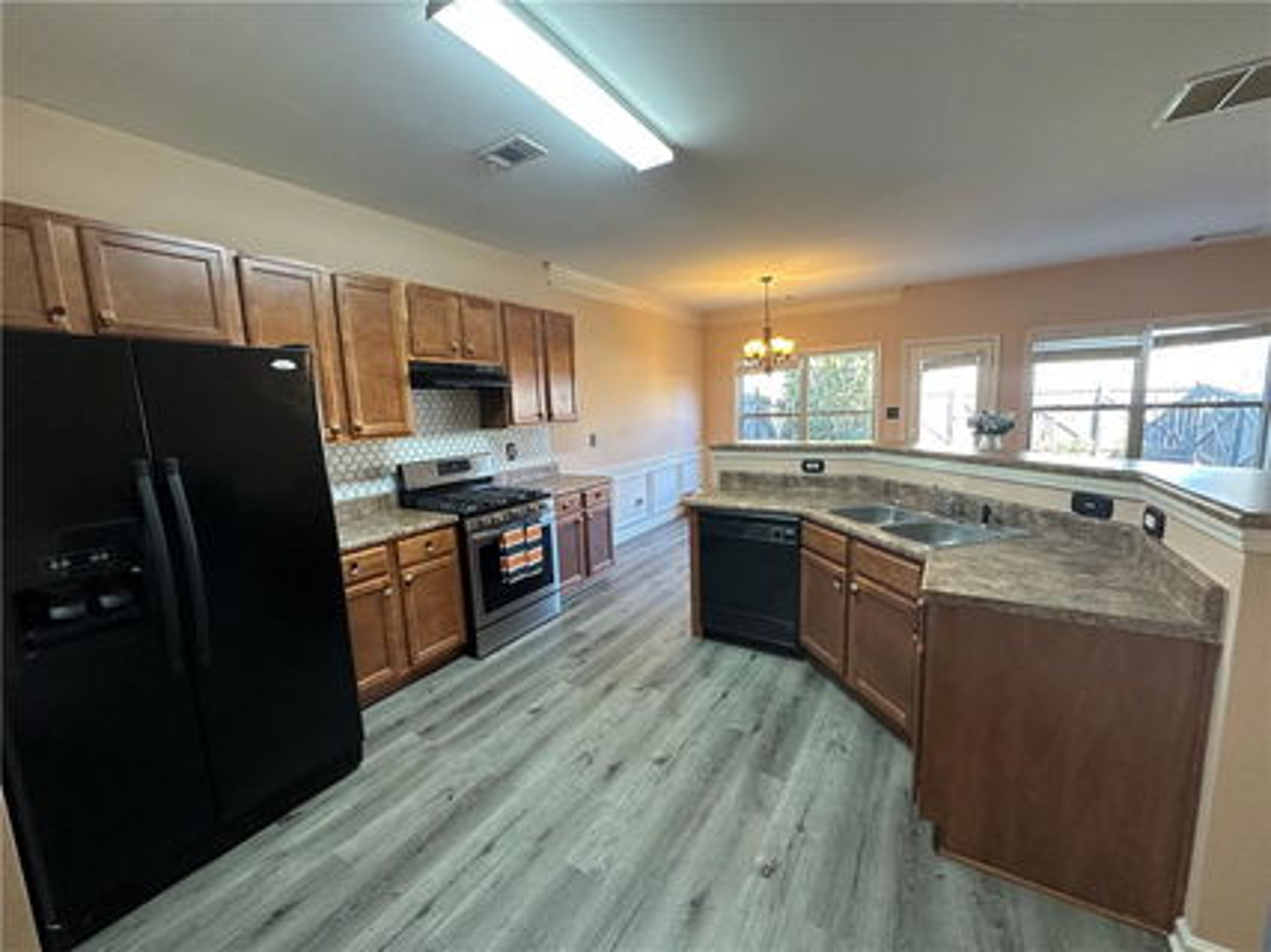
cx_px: 636
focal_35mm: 14
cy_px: 476
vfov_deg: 85.6
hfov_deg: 102.1
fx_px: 514
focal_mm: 2.22
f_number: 2.2
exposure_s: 1/60
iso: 160
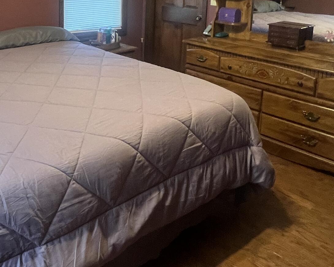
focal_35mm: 35
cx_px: 72
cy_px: 23
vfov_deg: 39.0
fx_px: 346
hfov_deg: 48.9
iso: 500
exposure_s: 1/60
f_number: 1.8
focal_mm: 1.57
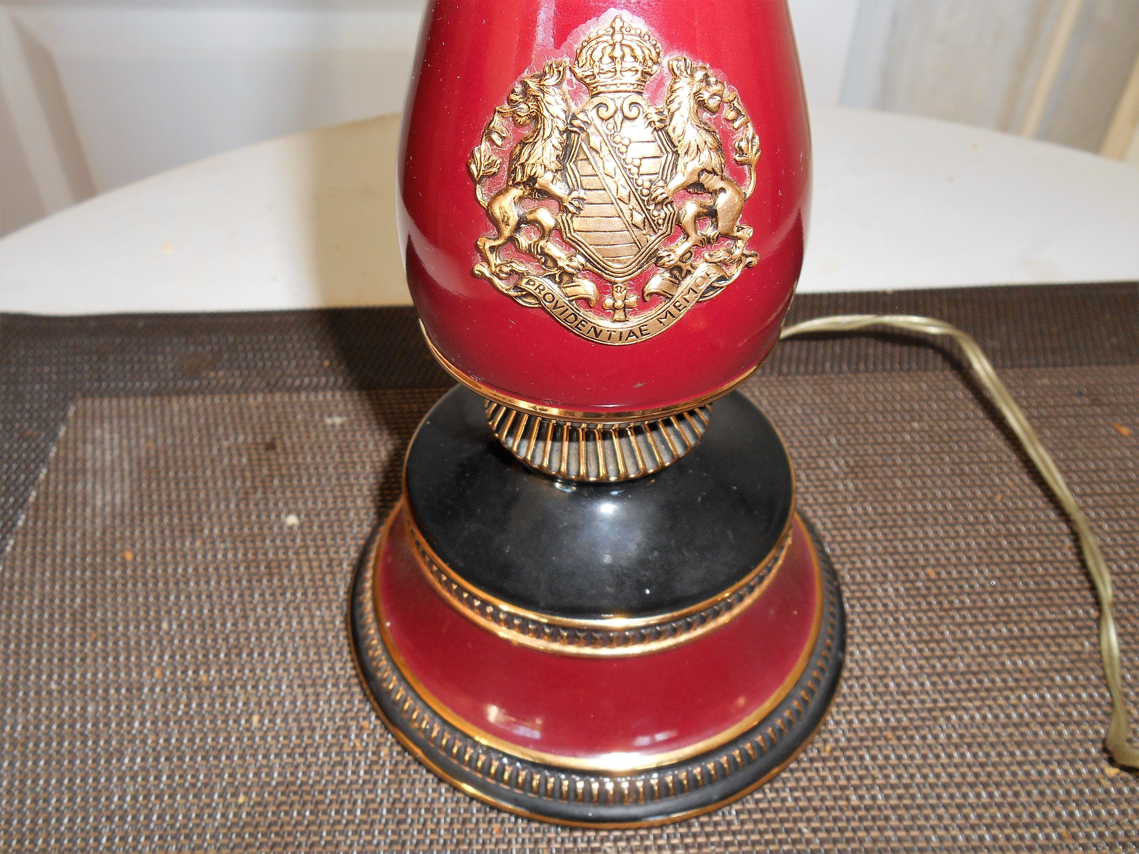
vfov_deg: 53.1
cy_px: 427
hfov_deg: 67.3
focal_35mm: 26
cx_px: 570
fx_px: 855
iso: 80
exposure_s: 1/25
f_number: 3.4
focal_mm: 4.7
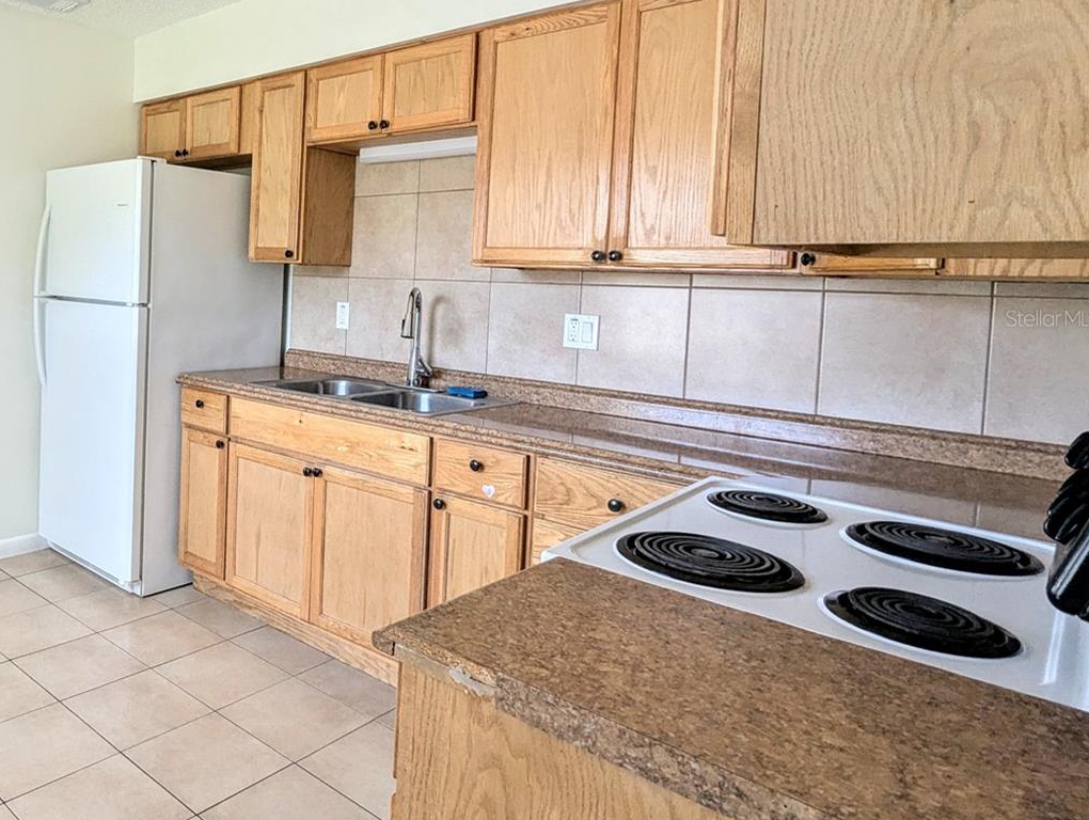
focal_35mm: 25
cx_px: 255
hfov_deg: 64.6
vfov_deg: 54.5
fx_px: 788
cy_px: 318
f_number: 2.2
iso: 42
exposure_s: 1/87.5
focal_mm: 2.35
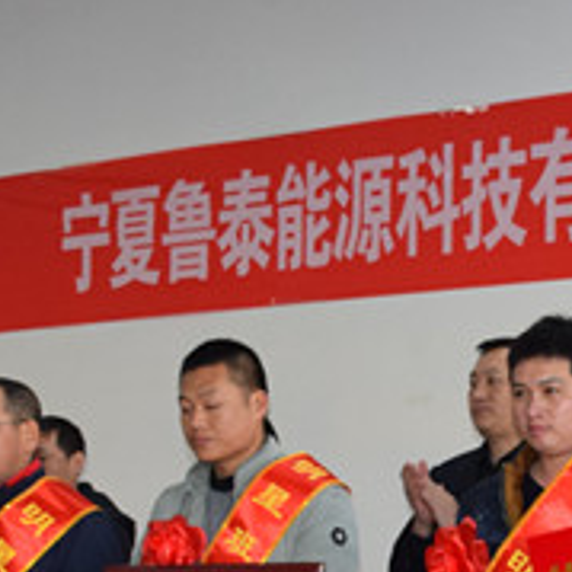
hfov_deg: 14.9
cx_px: 633
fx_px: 2131
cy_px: 663
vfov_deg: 14.8
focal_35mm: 114
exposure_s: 1/100
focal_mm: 20
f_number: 5
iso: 800
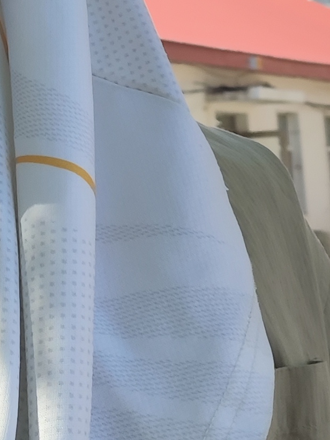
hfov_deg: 10.2
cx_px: -134
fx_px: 1790
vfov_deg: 13.6
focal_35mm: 141
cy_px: -67
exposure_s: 1/2000
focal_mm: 4.71
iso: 99
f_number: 1.79
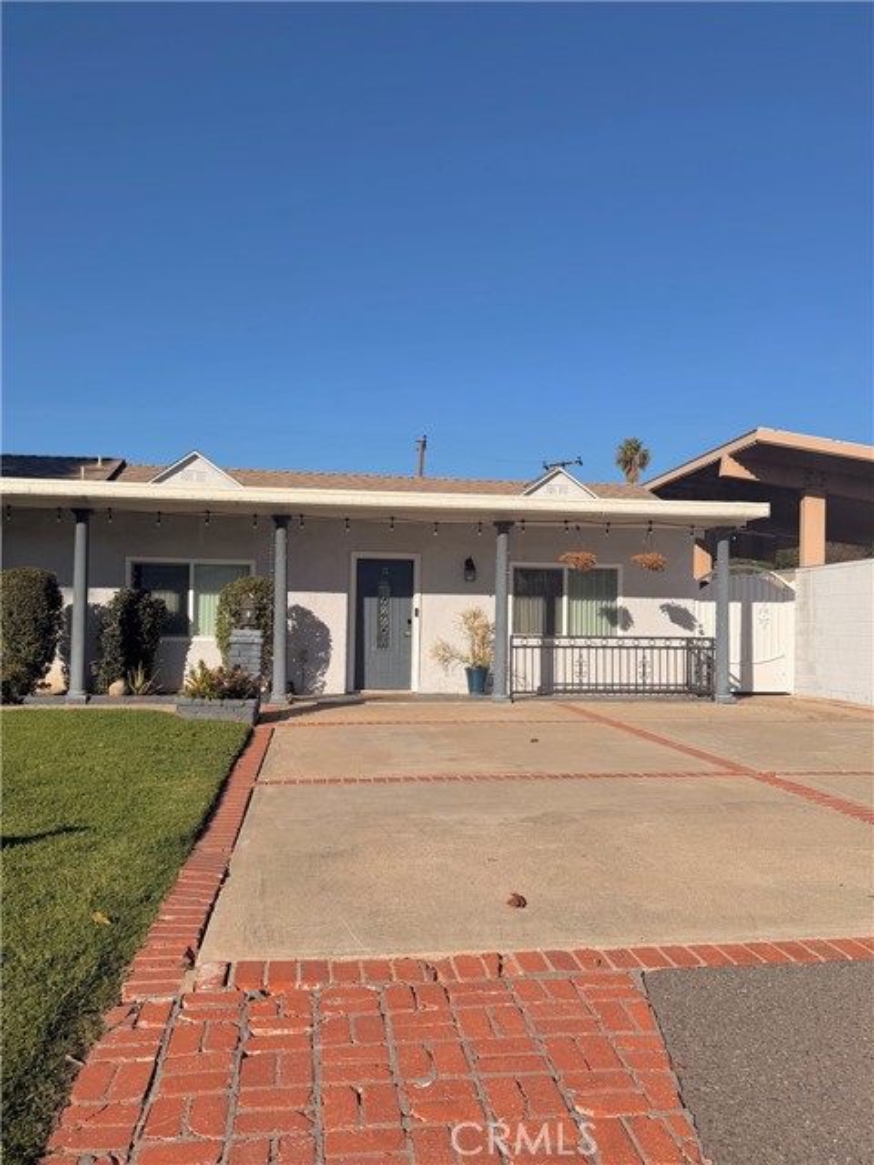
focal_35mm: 24
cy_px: 582
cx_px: 437
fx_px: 808
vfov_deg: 71.6
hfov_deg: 56.8
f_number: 1.78
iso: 80
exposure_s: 1/7353
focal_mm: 6.76
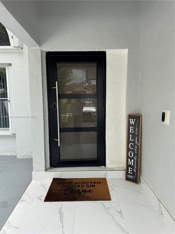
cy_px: 117
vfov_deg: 71.6
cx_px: 88
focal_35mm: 24
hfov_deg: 56.8
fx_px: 162
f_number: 1.78
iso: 80
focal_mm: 6.76
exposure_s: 1/952
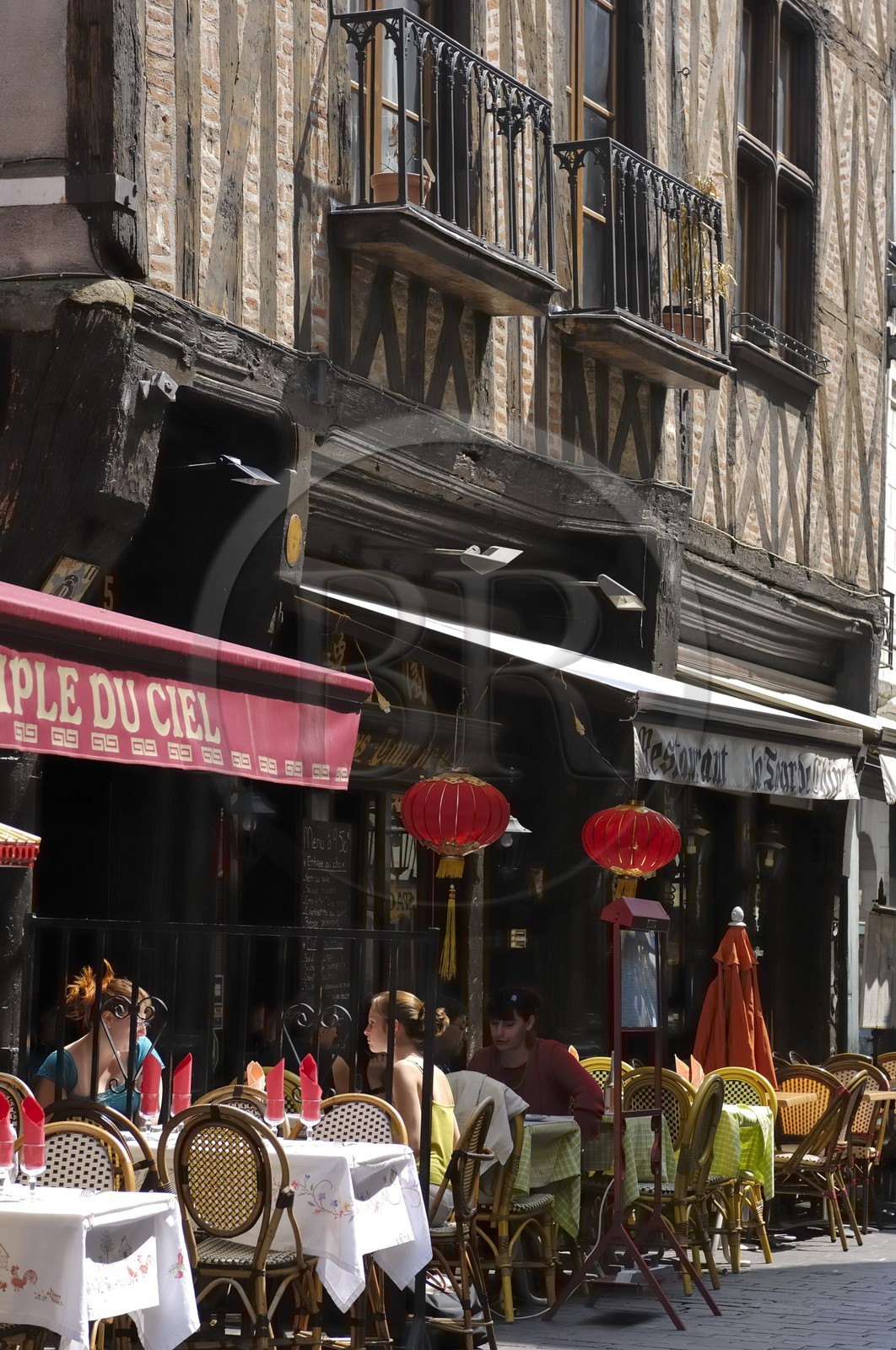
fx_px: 3932
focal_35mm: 105
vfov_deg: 19.5
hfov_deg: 13.0
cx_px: 448
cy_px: 675
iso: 100
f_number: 6
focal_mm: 70
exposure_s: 1/160
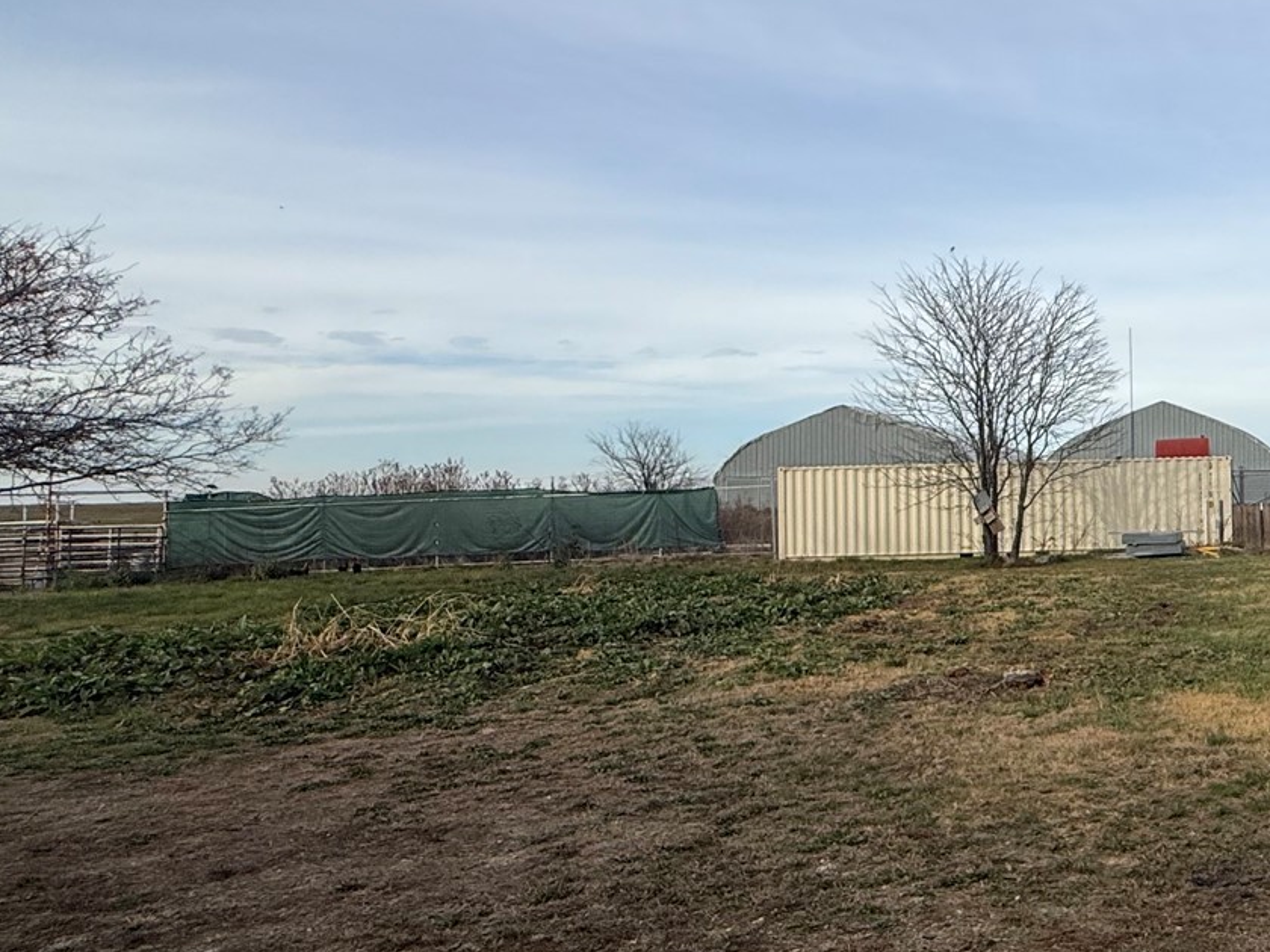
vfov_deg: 44.1
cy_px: 450
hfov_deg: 47.9
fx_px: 1174
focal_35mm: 32
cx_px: 1246
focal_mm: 2.22
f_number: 2.2
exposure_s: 1/1698
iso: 50
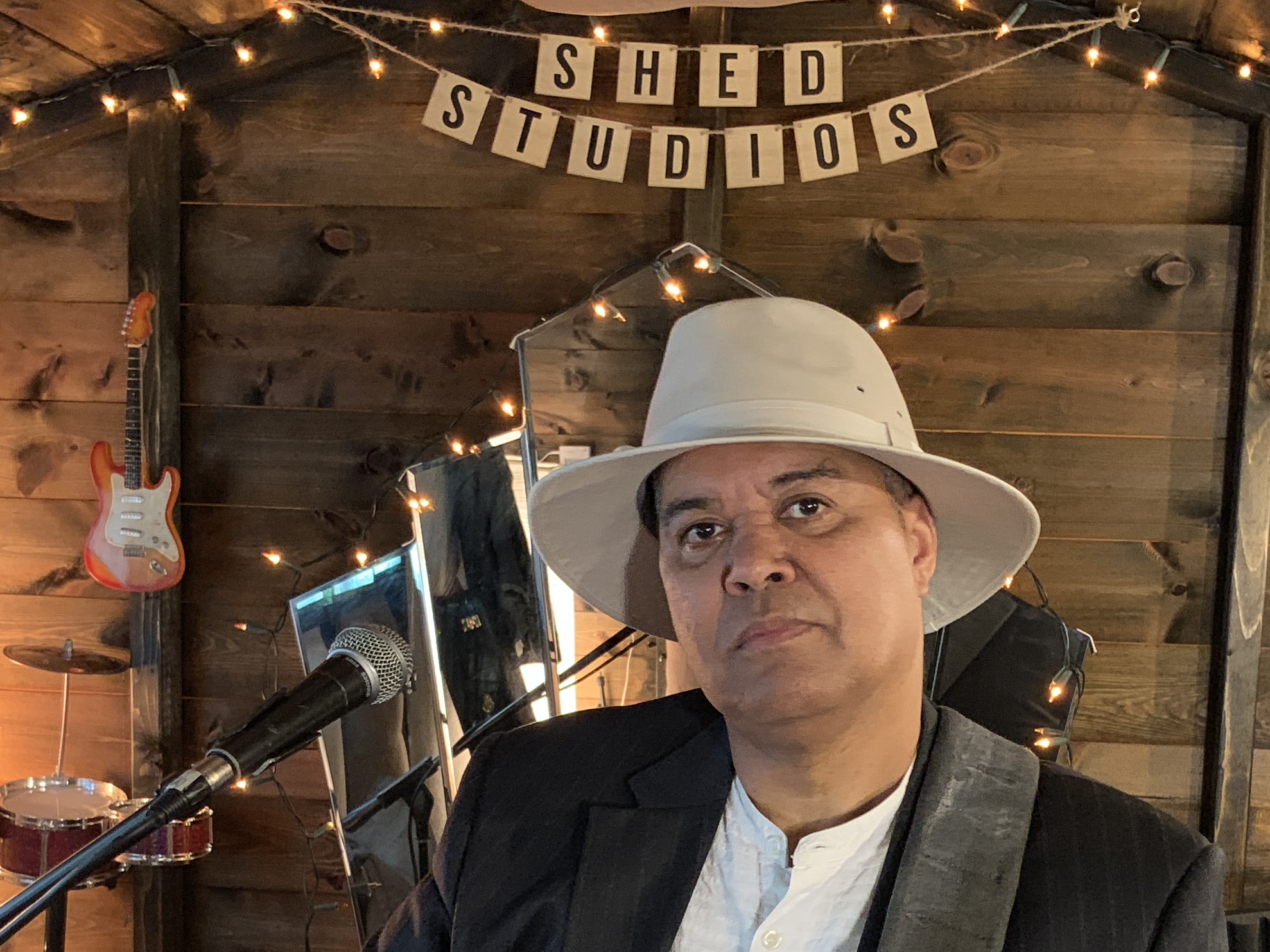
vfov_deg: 26.5
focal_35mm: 53
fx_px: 1944
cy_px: 872
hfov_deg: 36.0
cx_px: 783
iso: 400
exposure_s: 1/25
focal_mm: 4.25
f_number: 1.8
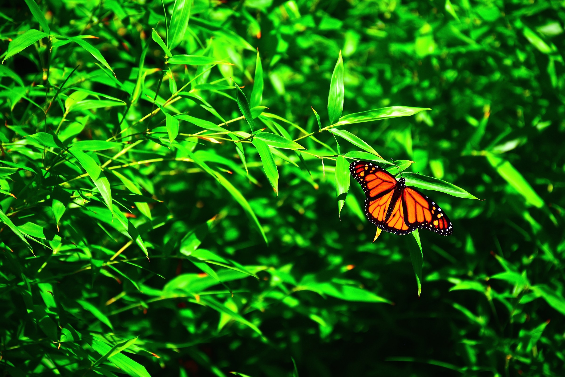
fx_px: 3296
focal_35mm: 210
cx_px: 282
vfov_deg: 6.5
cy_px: 188
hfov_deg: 9.8
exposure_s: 1/500
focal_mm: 140
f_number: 5.6
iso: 250
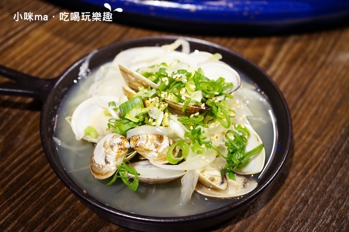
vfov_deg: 27.5
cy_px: 116
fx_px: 475
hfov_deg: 40.4
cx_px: 174
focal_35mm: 49
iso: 2000
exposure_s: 1/60
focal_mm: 49
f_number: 4.5
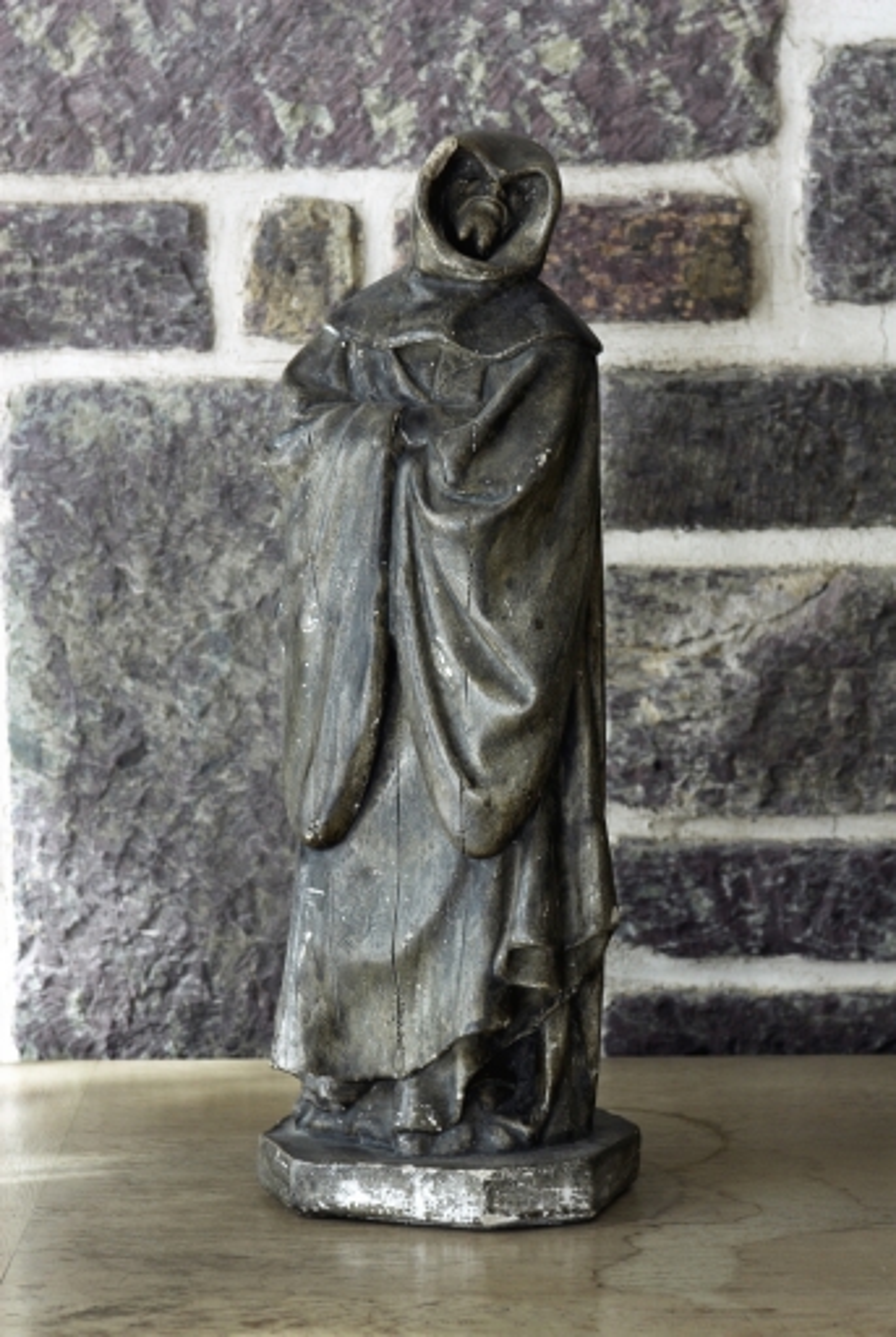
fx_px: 3907
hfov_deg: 13.1
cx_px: 448
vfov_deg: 19.4
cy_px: 668
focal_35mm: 105
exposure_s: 1/60
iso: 400
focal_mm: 70
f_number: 8
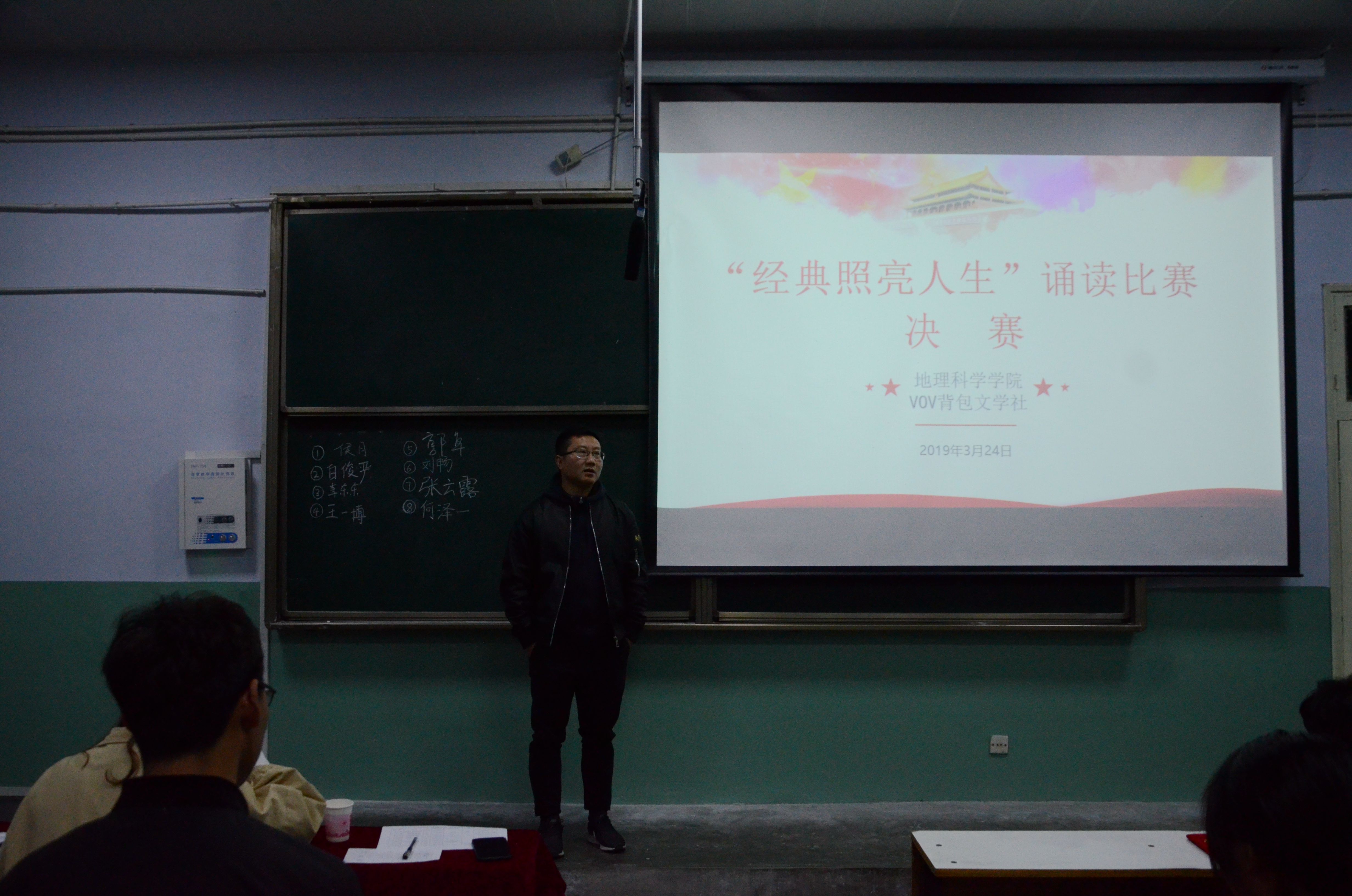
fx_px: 1181
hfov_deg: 59.6
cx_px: 676
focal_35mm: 32
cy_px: 448
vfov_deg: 41.5
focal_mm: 21
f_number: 4.5
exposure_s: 1/250
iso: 2200
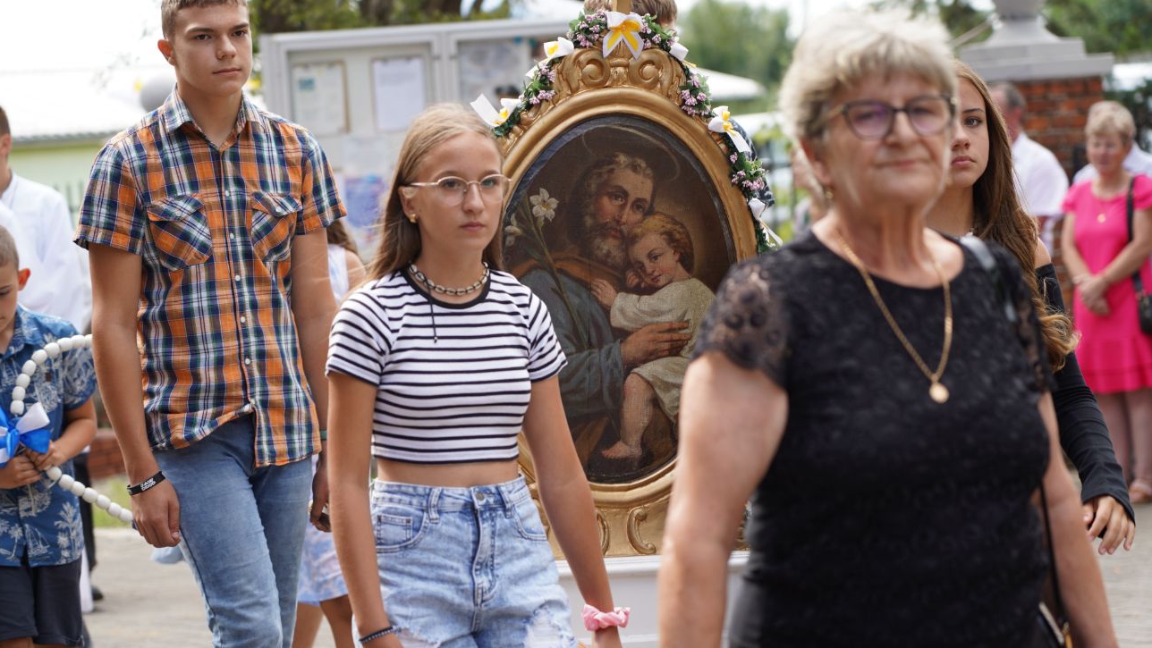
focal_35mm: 111
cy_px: 370
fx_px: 3391
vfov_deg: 10.9
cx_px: 572
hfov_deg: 19.3
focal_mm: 105
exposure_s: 1/160
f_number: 4
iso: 100
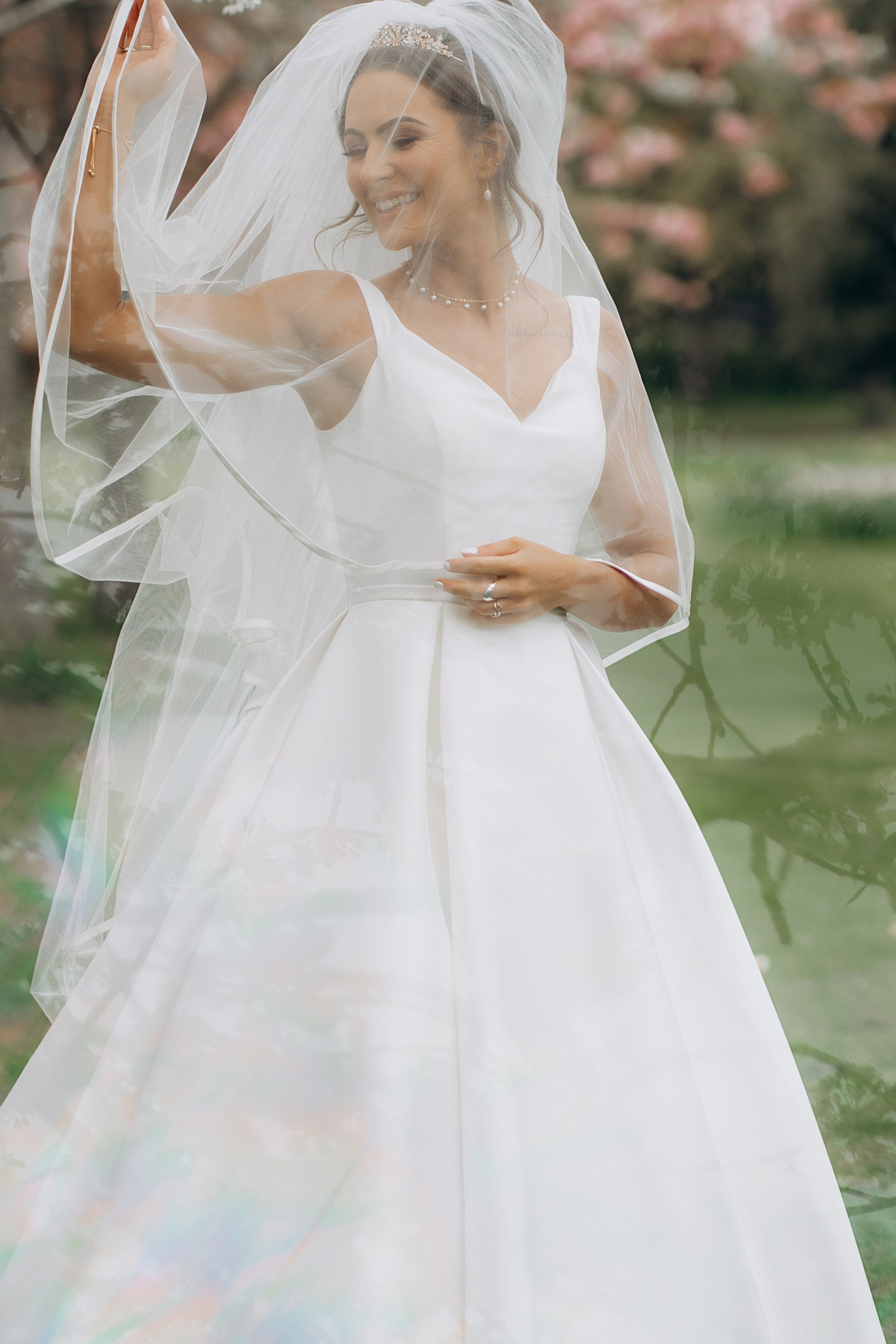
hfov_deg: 8.7
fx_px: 5861
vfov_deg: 13.1
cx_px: 488
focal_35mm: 157
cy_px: 701
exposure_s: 1/2000
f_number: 2
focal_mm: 85
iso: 160
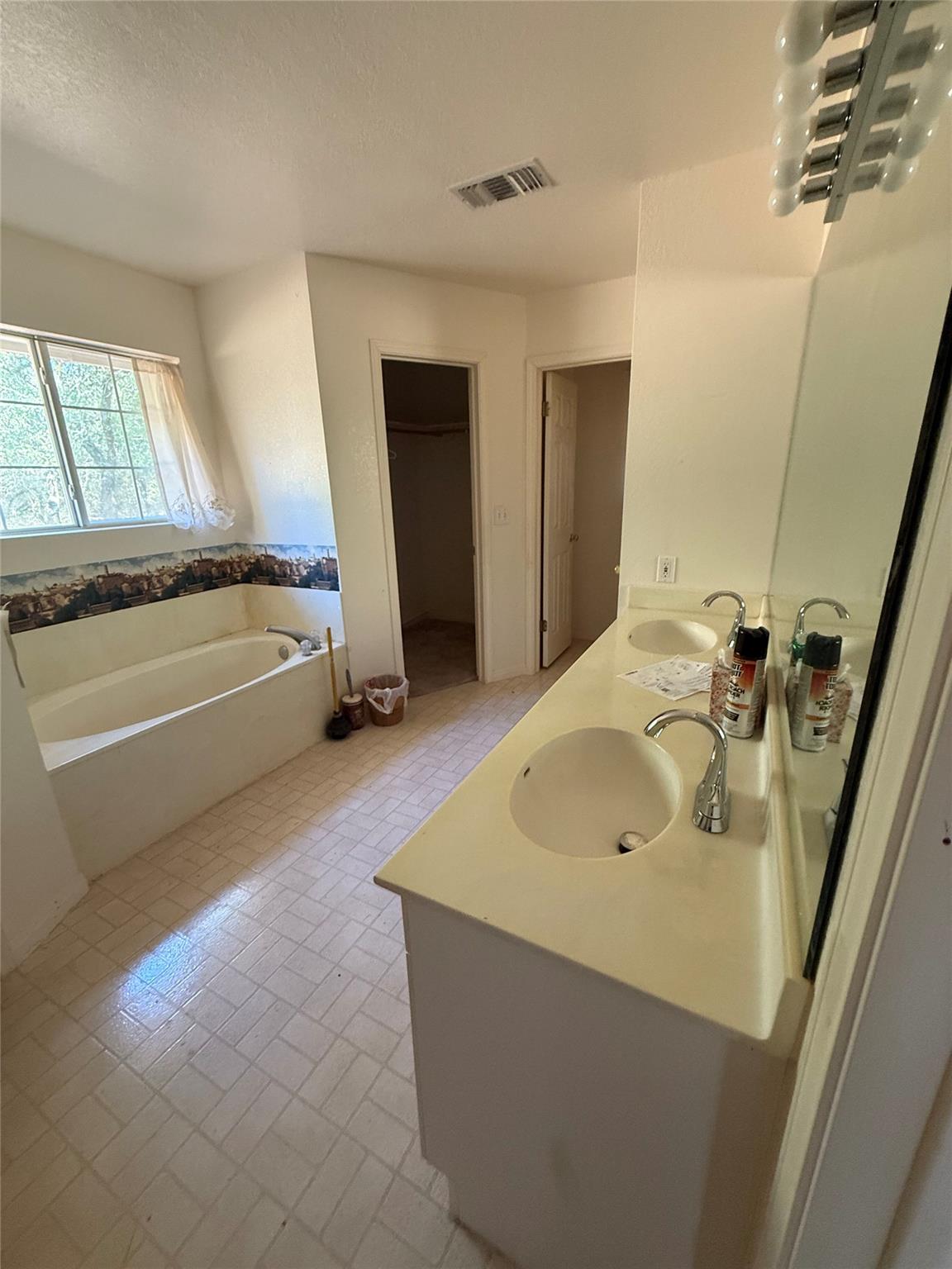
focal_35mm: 14
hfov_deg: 85.7
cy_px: 634
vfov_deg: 102.1
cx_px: 476
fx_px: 513
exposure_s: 1/60
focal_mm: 2.22
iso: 500
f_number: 2.2
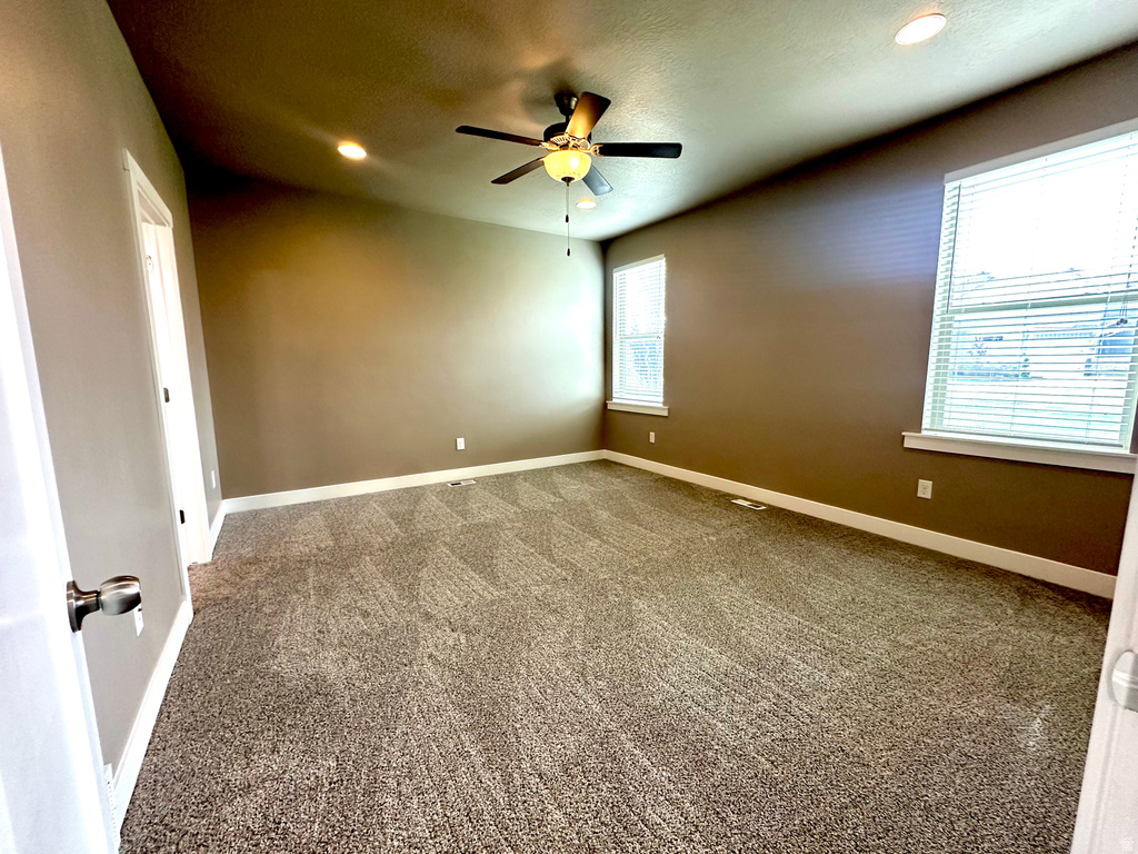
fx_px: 460
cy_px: 427
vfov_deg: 85.7
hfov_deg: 102.1
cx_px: 569
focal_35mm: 14
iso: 320
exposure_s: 1/120
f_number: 2.2
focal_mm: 2.22
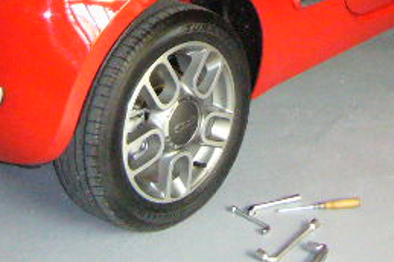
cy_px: -99
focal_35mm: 103
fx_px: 1126
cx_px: 218
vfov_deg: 12.7
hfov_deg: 19.8
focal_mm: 4.7
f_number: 2.8
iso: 400
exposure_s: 1/30
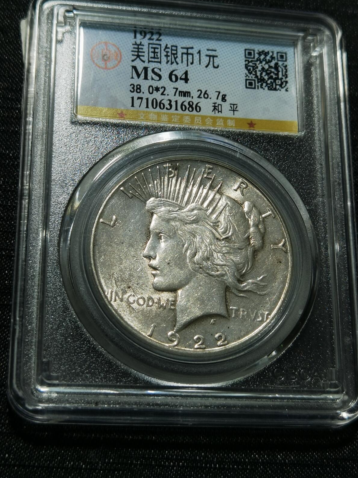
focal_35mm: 66
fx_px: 910
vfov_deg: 29.4
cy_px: 209
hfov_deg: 22.2
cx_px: 184
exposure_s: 1/113
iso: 50
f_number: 1.9
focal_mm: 6.67
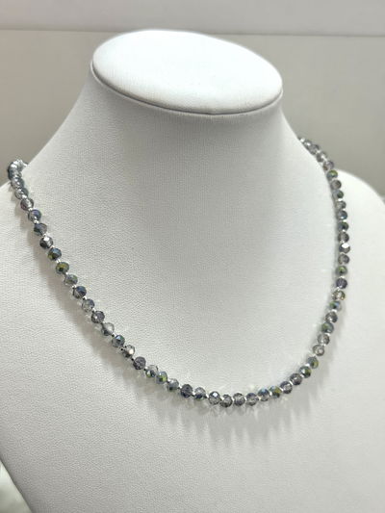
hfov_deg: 30.3
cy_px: 256
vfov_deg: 39.6
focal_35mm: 48
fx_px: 712
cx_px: 192
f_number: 1.78
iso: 100
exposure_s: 1/100
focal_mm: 6.76
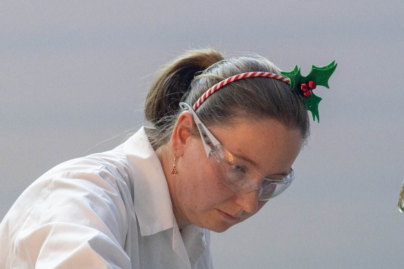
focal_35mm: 224
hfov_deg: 9.2
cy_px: 319
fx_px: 2512
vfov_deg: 6.1
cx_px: 364
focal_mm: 85
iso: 2000
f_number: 2.8
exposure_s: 1/160
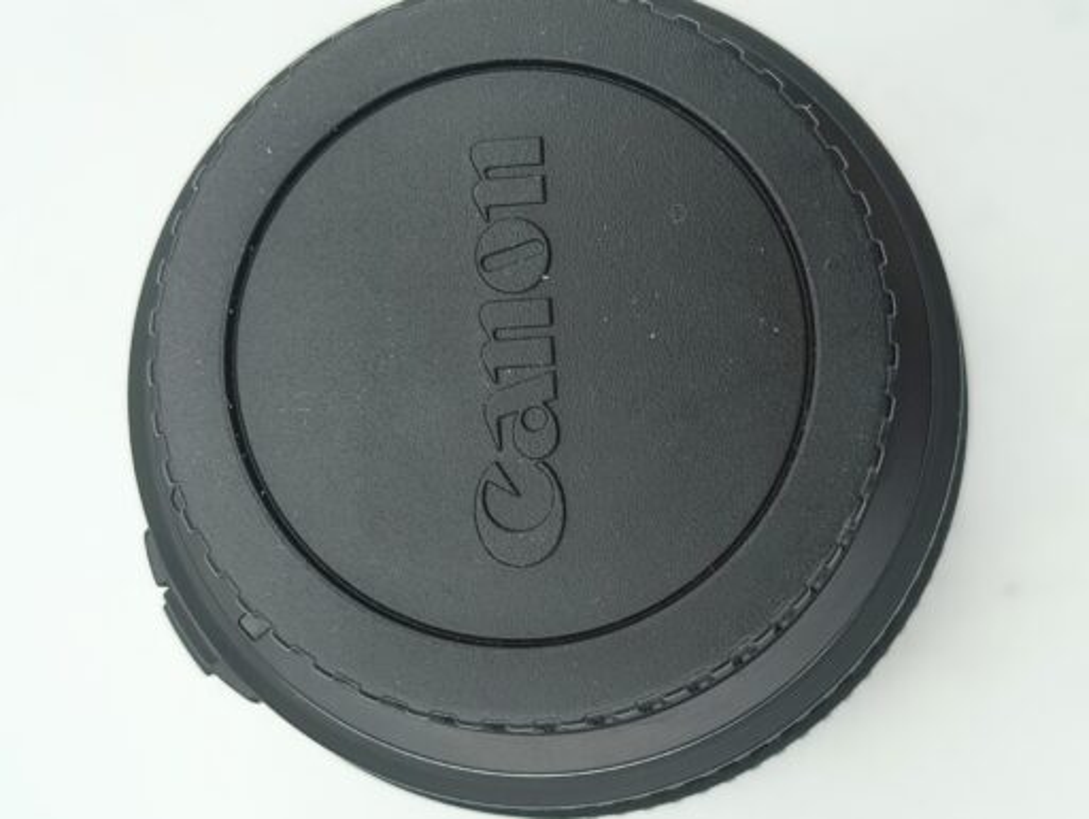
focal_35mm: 24
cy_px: 410
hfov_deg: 71.5
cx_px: 544
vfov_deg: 56.9
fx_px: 756
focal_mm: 5.56
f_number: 1.8
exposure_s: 1/453
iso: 100
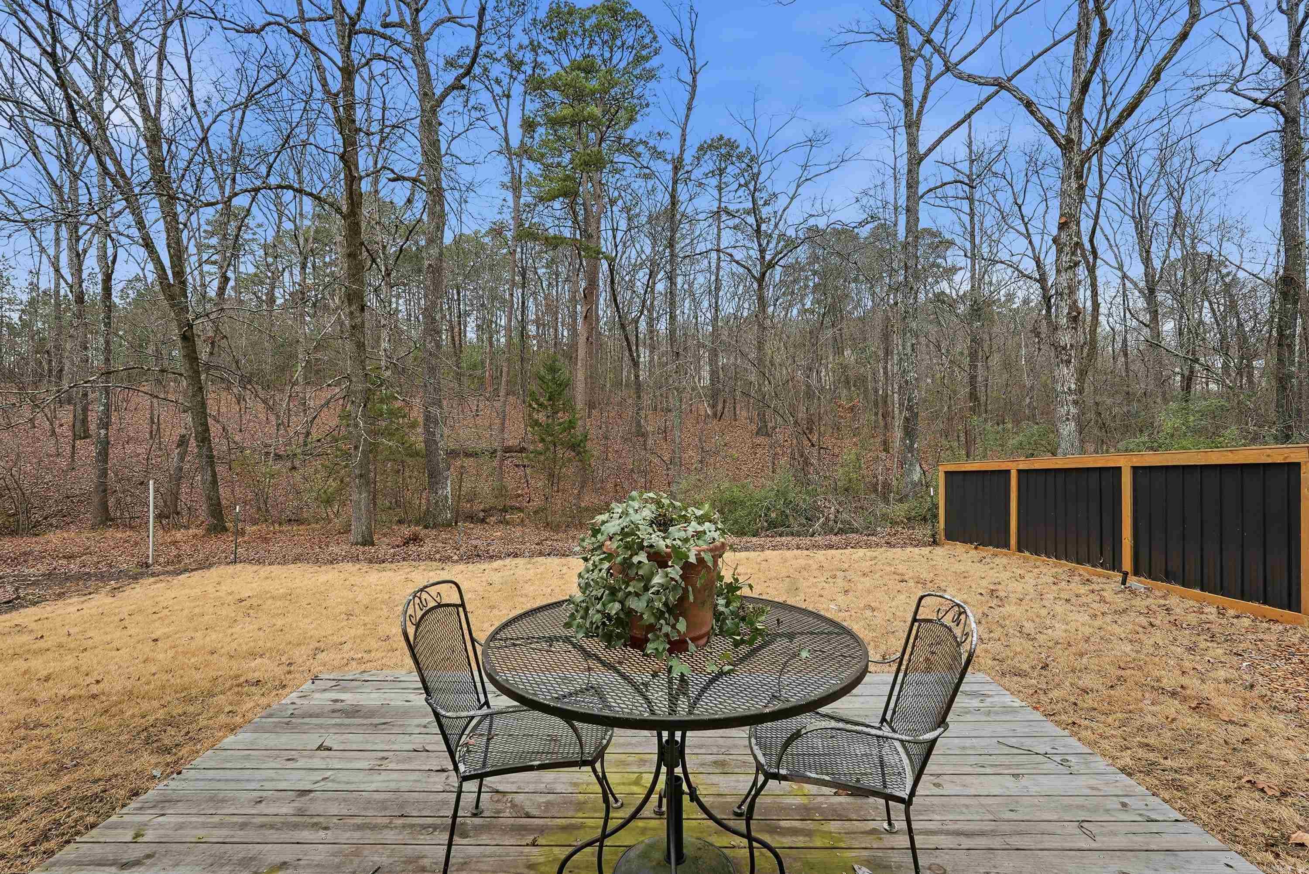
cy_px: 437
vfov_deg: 73.8
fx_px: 582
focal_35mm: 16
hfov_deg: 96.7
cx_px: 654
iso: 250
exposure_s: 1/160
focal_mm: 16
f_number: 9
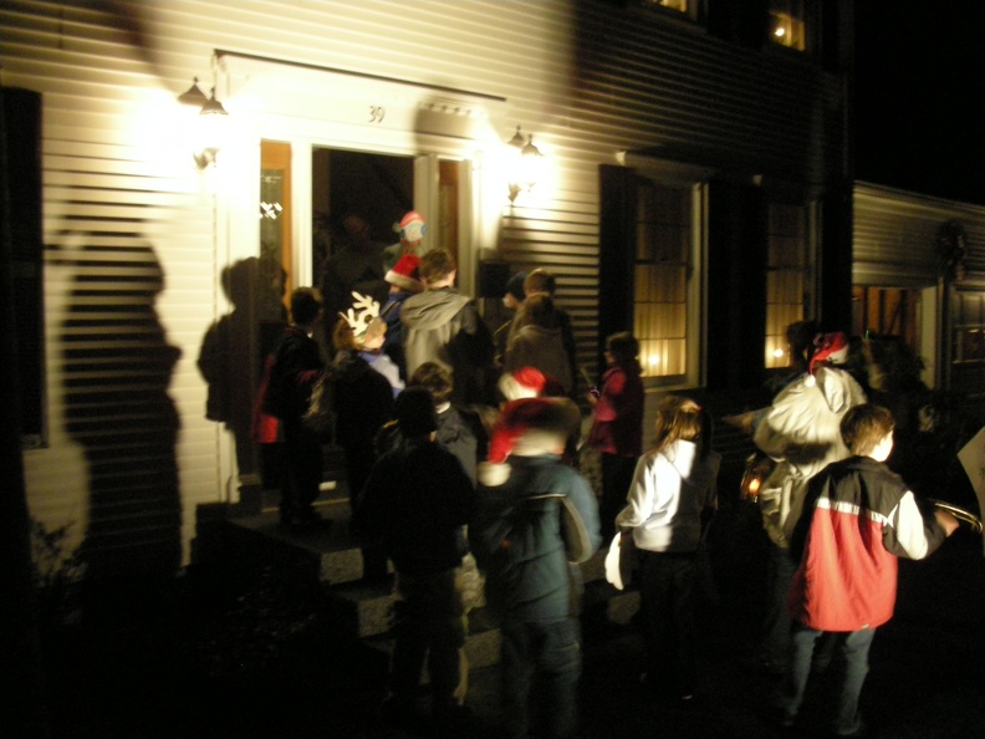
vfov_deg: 40.7
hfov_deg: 52.6
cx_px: 492
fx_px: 996
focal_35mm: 35
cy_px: 370
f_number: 2.8
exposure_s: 1/11.1
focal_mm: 5.8
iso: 400
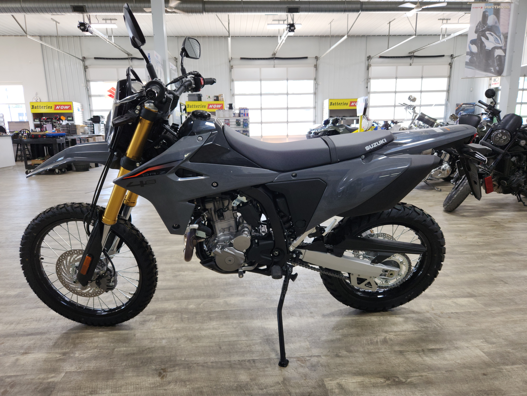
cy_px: 198
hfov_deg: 73.9
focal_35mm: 23
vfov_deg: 58.9
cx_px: 264
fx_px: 350
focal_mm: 5.4
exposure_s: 1/60
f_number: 1.8
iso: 50
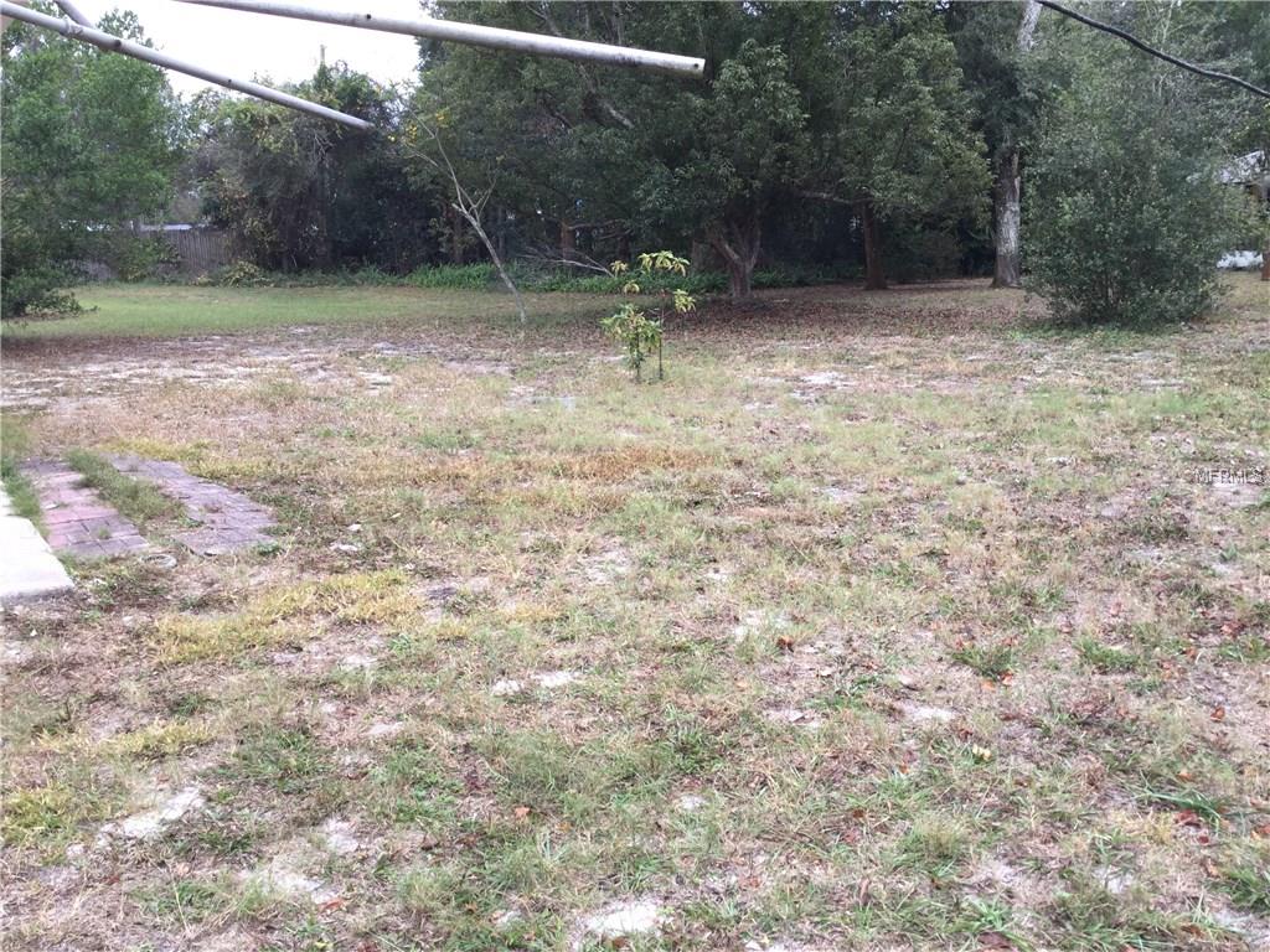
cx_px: 635
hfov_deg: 58.4
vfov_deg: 45.4
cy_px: 476
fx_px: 1137
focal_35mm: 31
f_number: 2.4
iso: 25
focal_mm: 3.3
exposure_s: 1/120
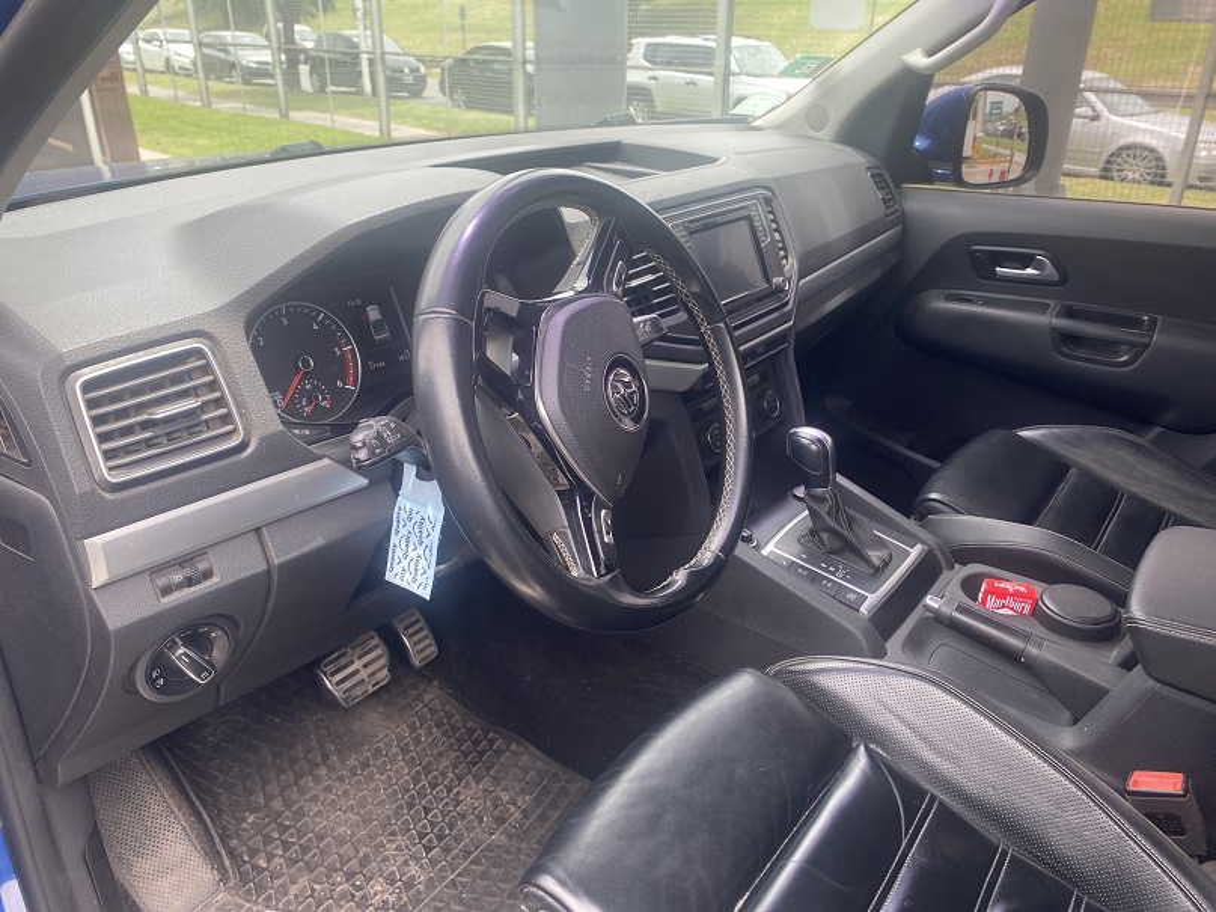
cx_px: 608
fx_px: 913
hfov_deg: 67.3
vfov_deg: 53.1
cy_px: 456
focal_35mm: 26
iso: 32
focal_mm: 4.25
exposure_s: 1/207
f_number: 1.8
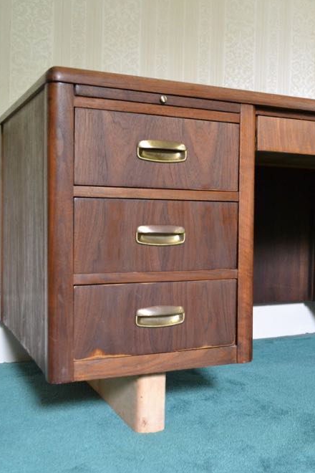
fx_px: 656
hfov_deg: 26.0
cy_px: 235
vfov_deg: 39.6
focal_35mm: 50
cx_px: 291
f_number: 5.6
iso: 2500
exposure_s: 1/40
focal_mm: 22
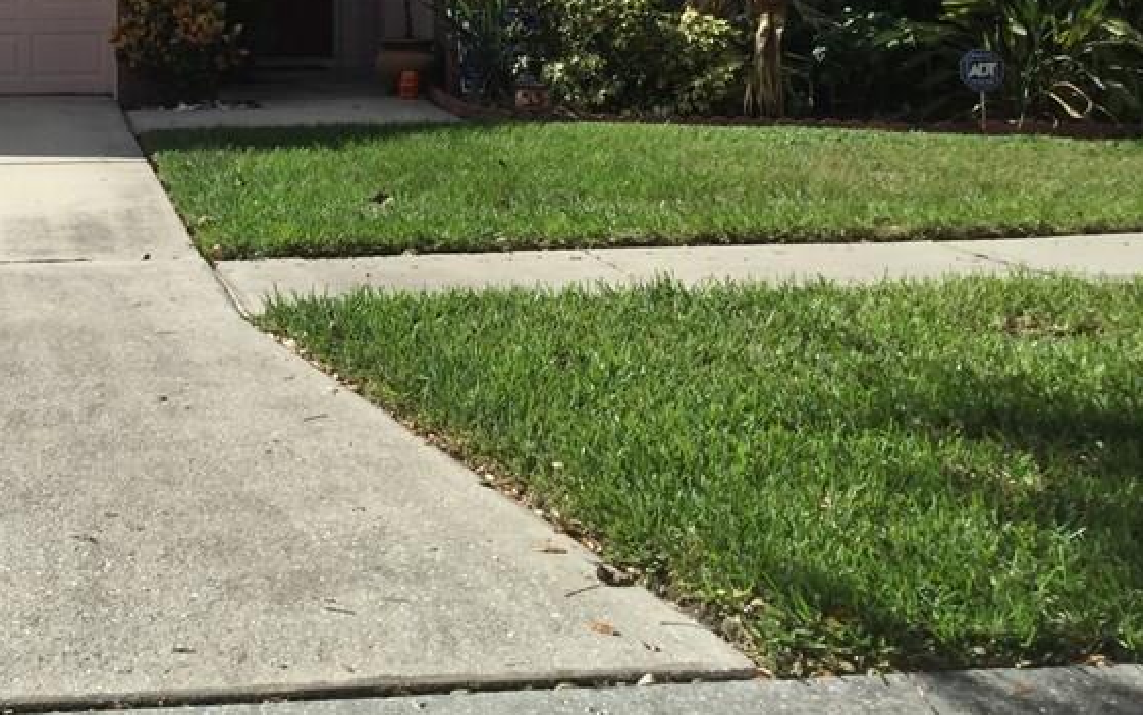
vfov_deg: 20.7
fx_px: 1870
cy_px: -47
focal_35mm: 60
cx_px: 222
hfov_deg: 33.0
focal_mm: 3.3
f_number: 2.4
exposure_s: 1/1045
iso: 25
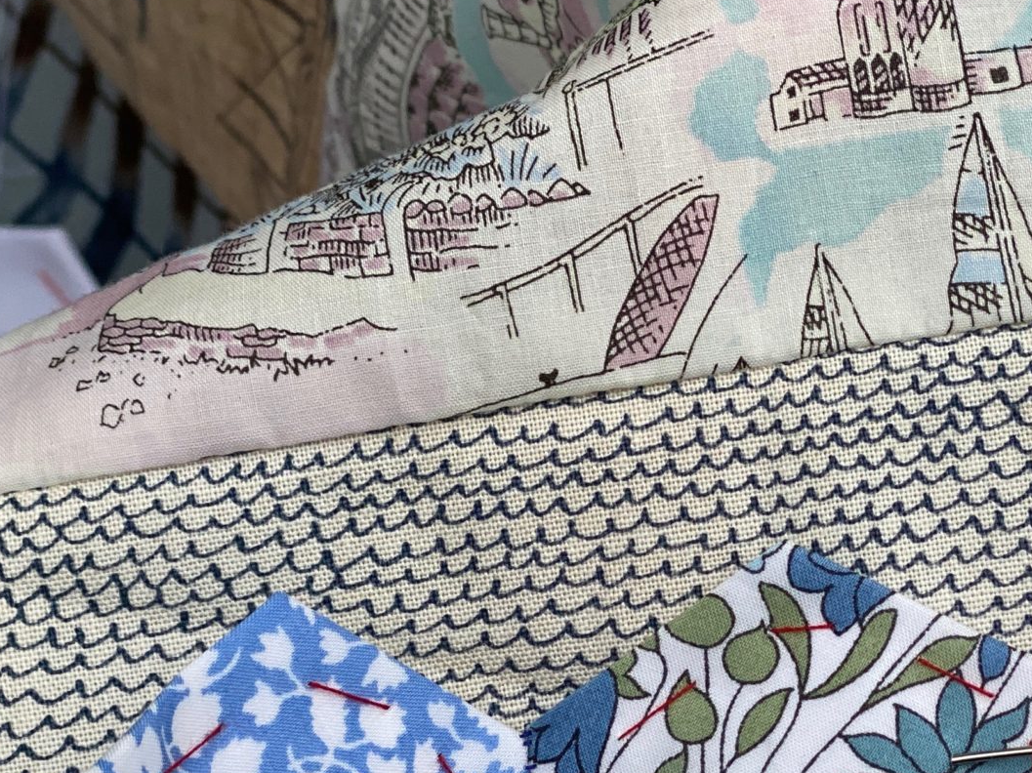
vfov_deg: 11.7
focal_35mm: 126
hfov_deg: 15.6
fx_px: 3755
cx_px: 770
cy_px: 641
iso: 64
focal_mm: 6
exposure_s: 1/122
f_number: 2
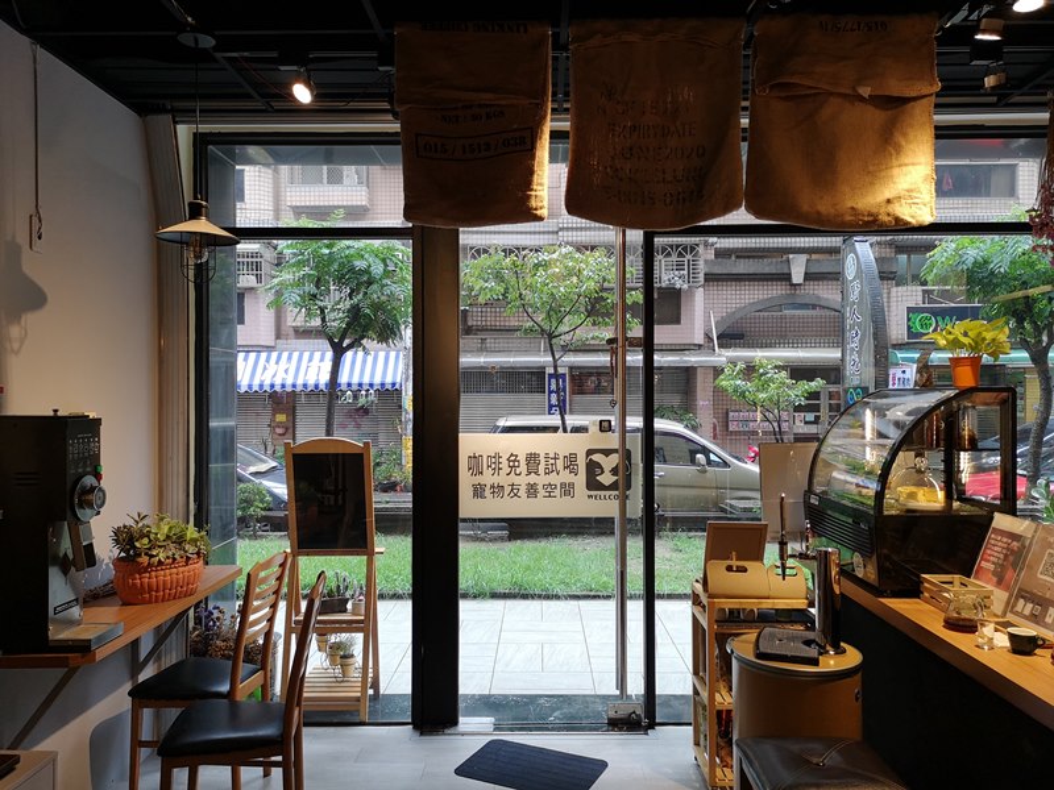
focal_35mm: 27
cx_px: 527
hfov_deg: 65.3
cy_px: 395
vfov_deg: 51.4
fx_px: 822
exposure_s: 1/60
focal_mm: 3.95
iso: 125
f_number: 1.8
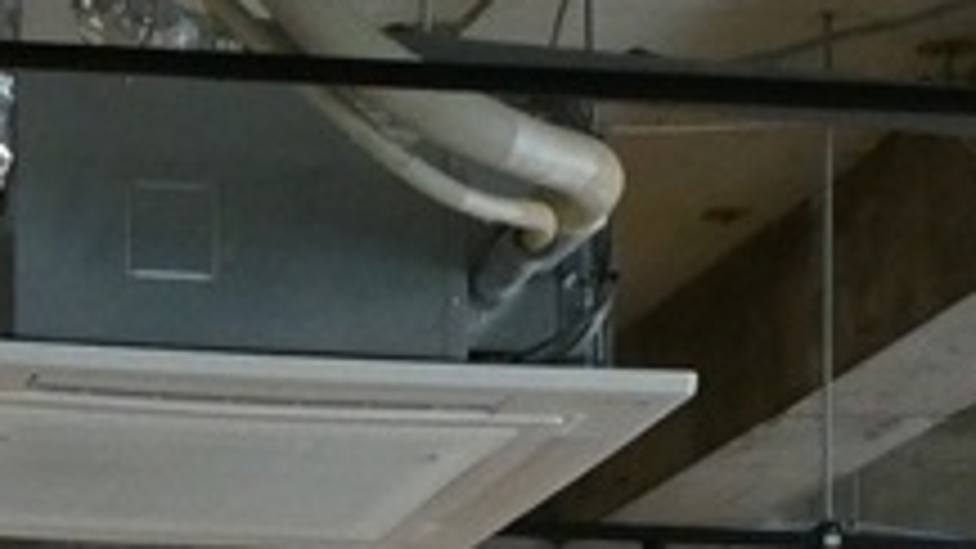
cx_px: -193
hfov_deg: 11.6
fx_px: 4710
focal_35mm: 182
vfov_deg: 6.3
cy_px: 1357
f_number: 3.7
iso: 500
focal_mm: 6.3
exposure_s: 1/80
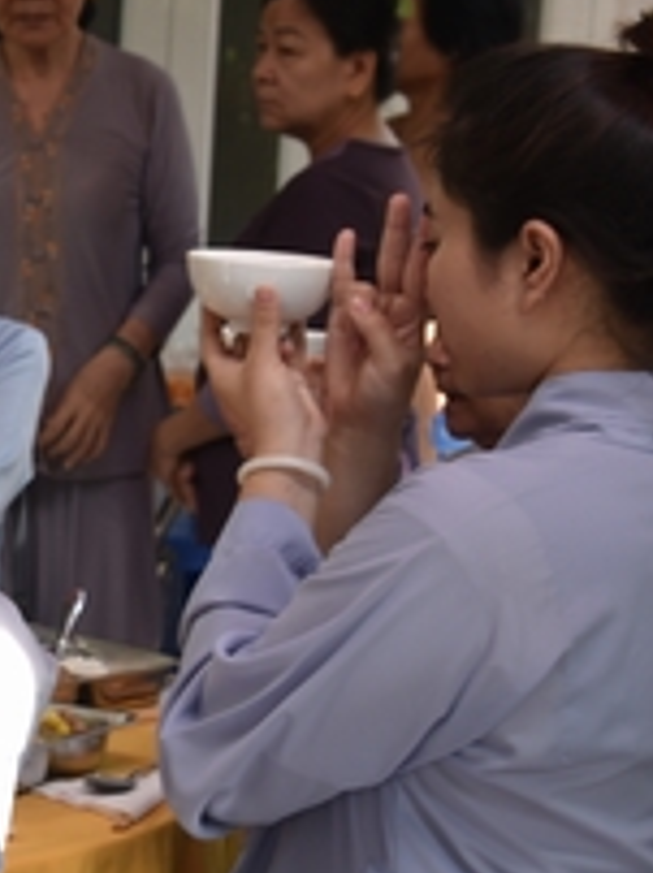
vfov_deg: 15.9
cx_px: -242
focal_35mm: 124
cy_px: 402
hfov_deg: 11.6
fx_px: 3125
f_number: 5
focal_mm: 40
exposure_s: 1/100
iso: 400
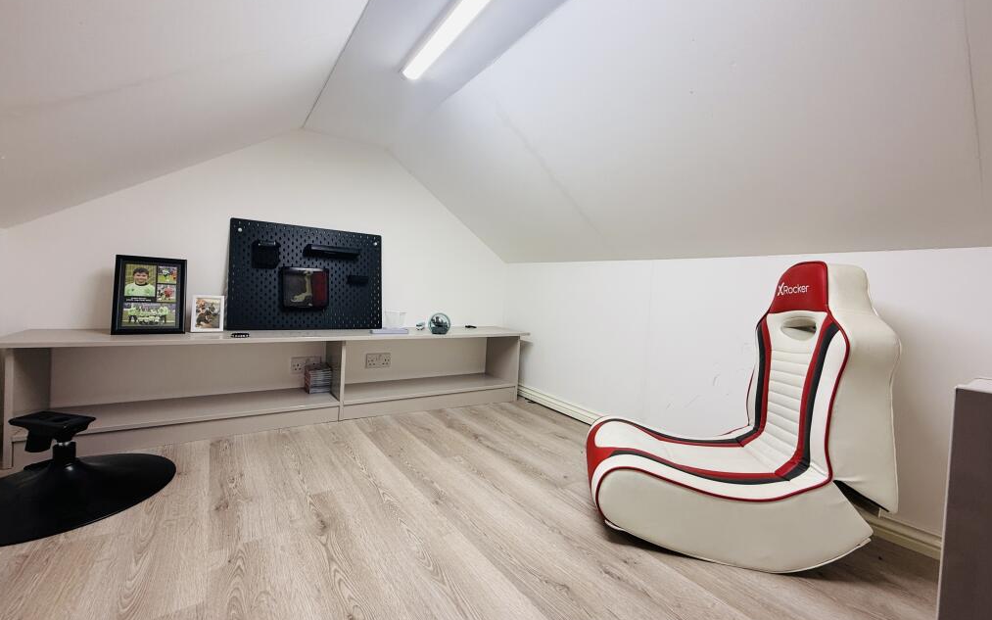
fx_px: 406
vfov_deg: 74.8
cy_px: 300
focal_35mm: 15
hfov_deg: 101.5
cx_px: 494
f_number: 2.2
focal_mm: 2.22
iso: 80
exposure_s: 1/100
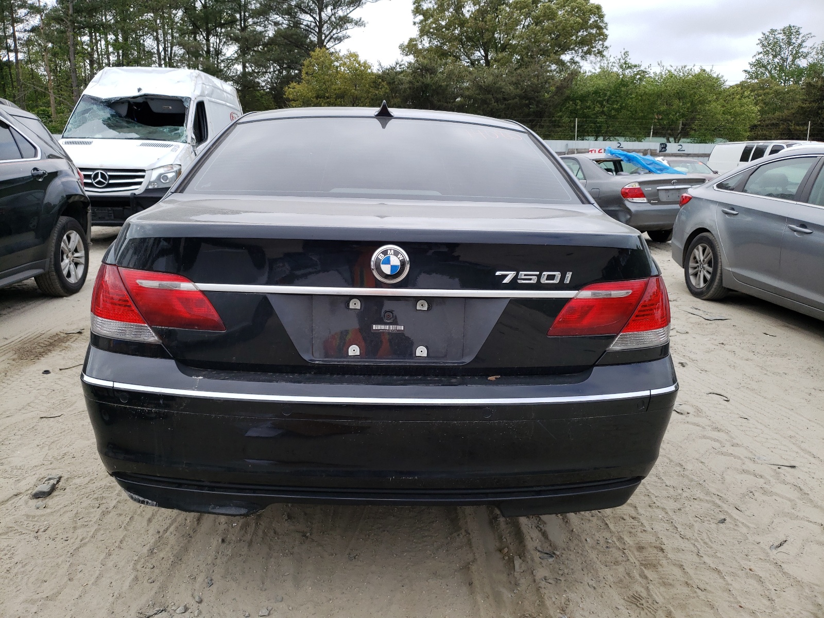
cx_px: 412
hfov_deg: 67.3
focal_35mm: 26
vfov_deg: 53.1
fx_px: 619
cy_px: 309
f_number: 1.5
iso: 50
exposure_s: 1/1429
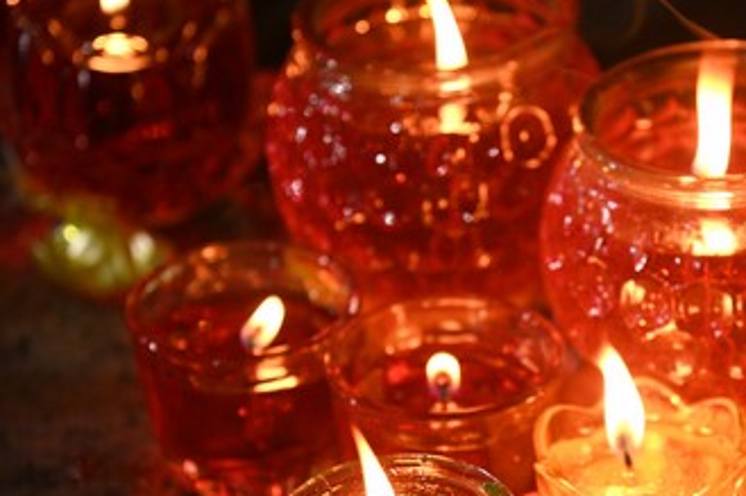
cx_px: 681
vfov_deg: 5.8
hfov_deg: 8.7
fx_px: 4908
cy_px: 365
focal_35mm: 237
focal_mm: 120
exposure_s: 1/250
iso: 4000
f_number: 4.5
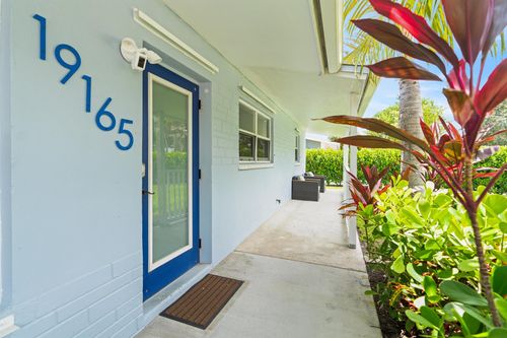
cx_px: 254
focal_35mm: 16
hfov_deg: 96.8
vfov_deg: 73.7
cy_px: 169
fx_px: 225
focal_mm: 16
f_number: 3.5
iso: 200
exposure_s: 1/250
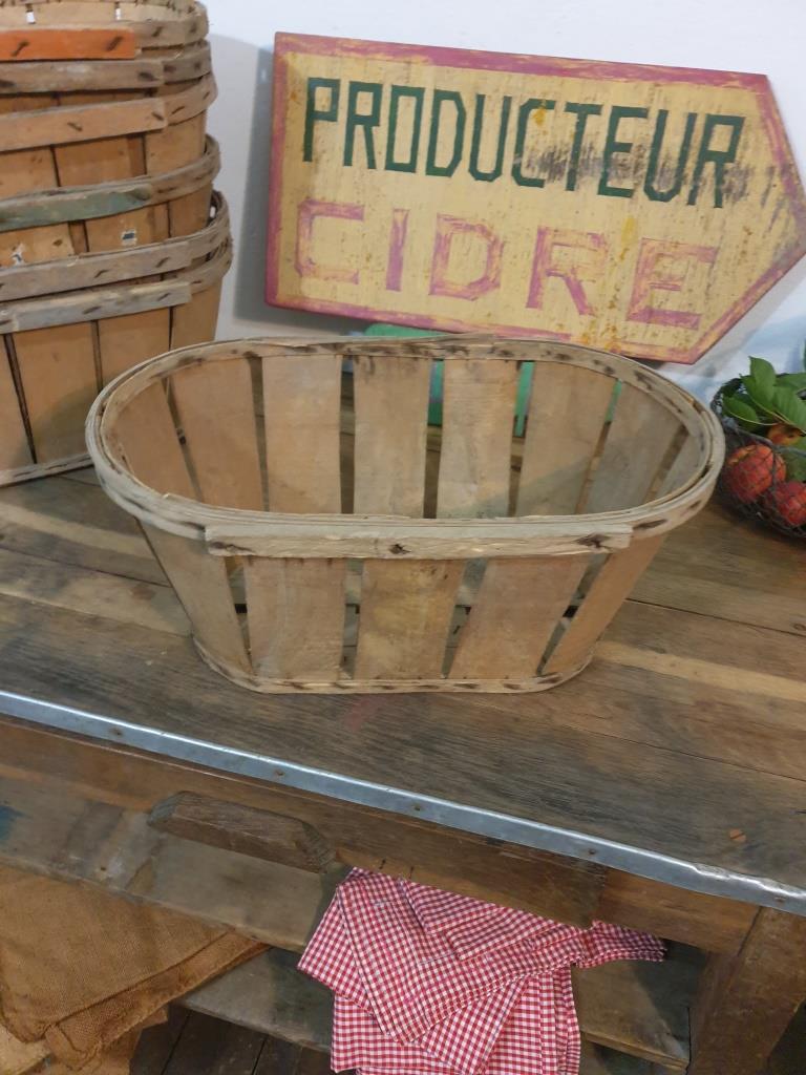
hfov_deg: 53.1
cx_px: 403
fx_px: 807
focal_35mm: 26
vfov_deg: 67.3
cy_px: 538
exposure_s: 1/33
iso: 320
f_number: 1.5
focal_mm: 4.3
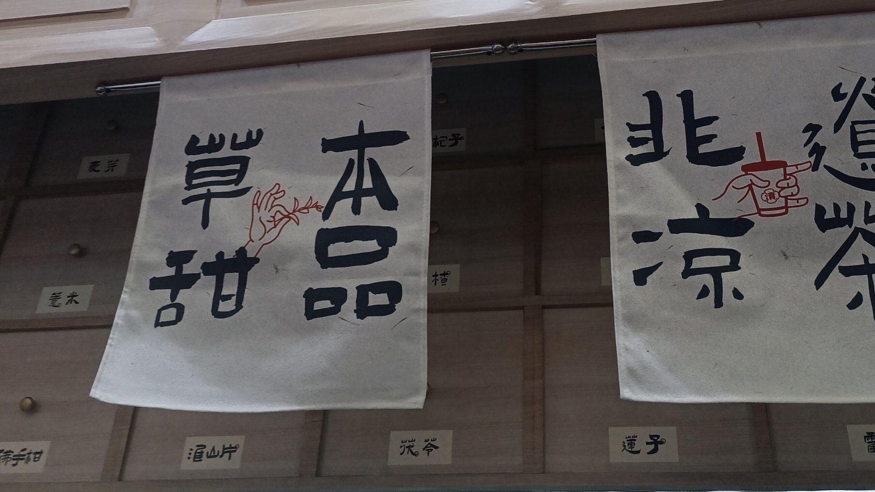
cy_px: 61
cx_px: 478
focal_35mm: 44
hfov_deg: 46.3
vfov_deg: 26.3
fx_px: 1021
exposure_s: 1/100
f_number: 1.8
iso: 253
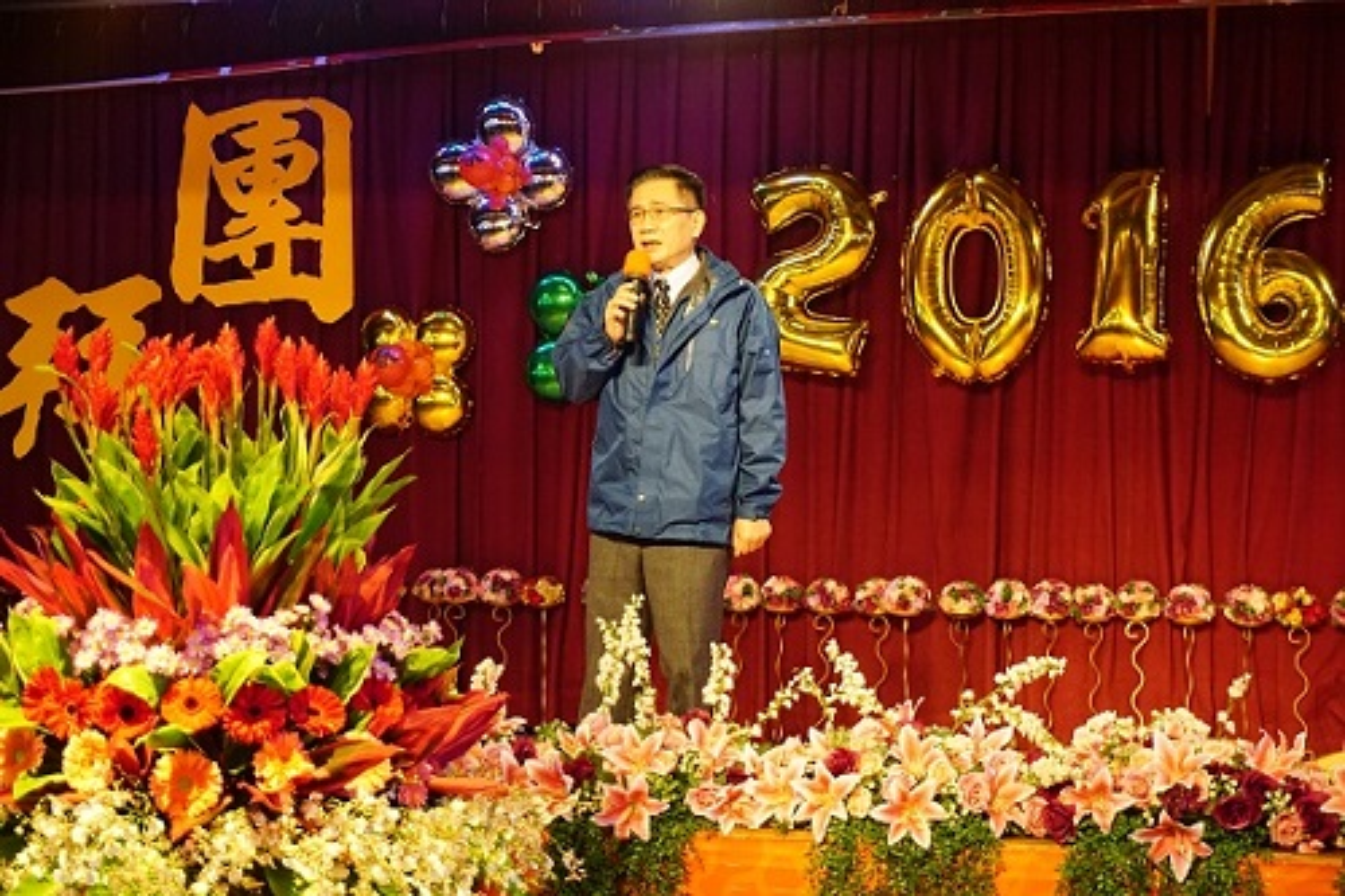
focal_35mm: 74
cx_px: 672
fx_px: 2745
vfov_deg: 18.5
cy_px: 448
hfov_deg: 27.5
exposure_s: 1/80
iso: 3200
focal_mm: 49
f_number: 5.6
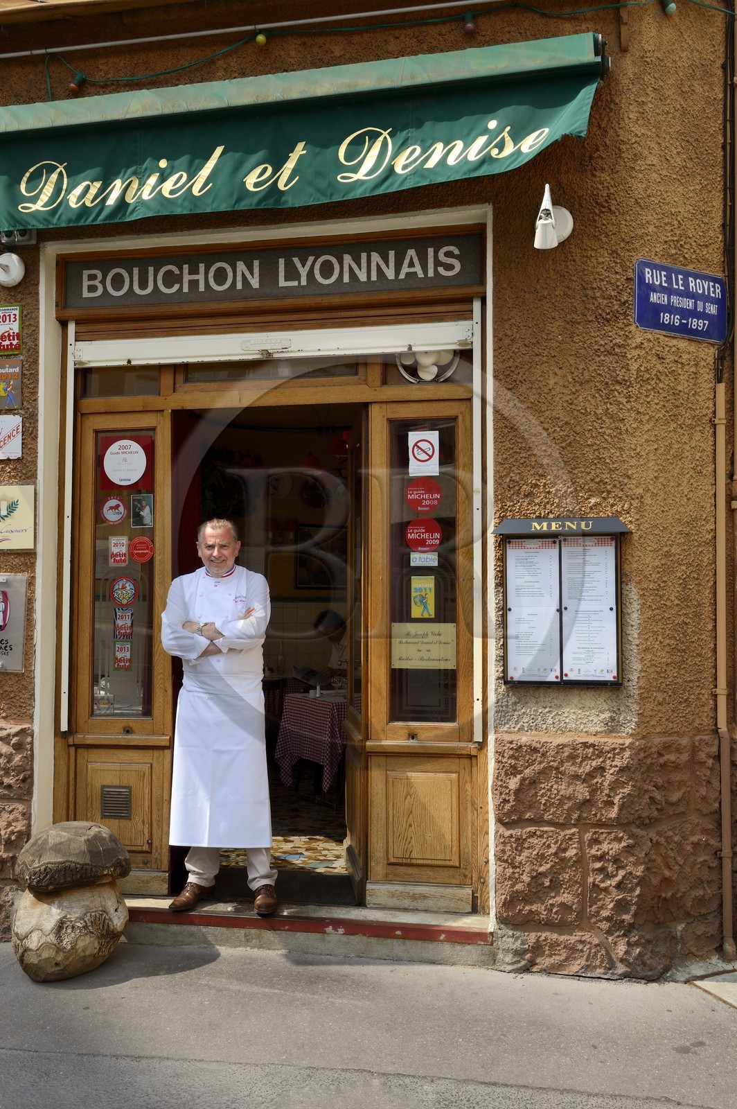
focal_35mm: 36
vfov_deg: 53.2
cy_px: 554
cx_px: 368
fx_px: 1107
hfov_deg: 36.8
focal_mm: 36
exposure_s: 1/200
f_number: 11
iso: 200
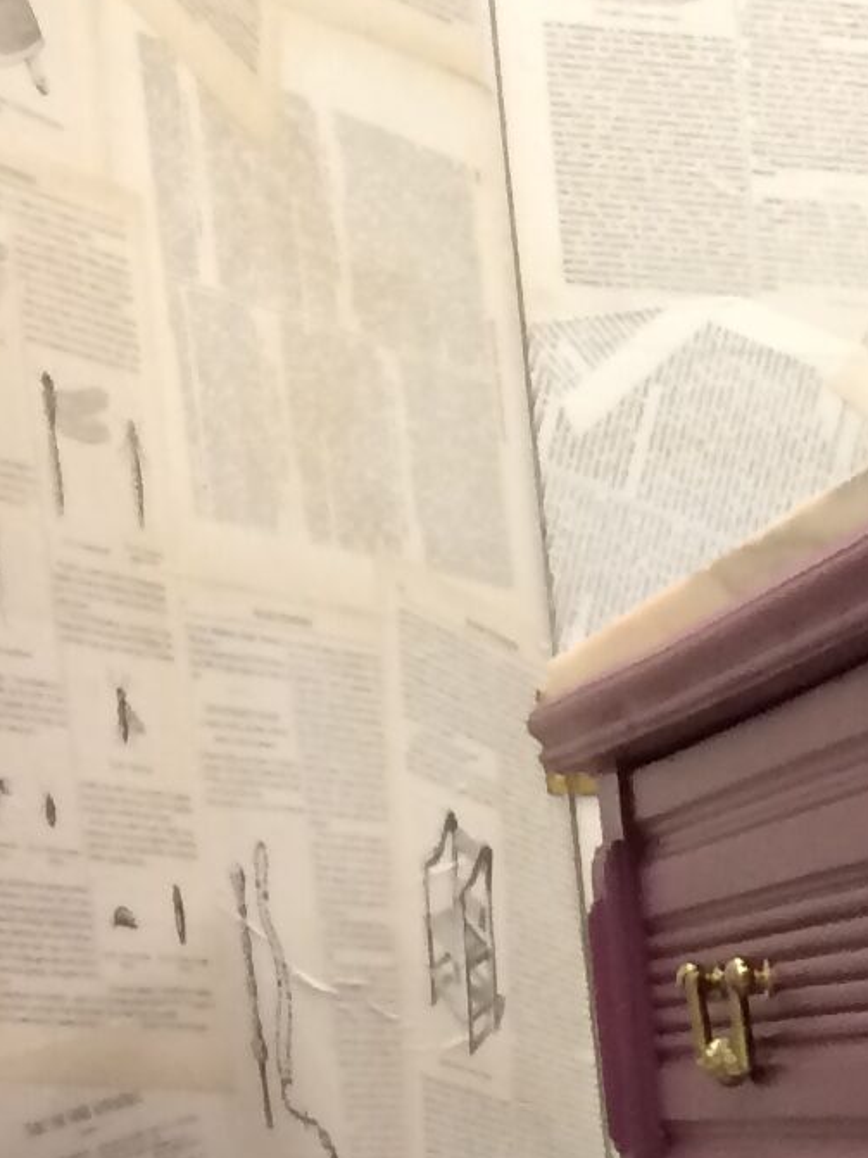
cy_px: 2630
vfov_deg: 11.8
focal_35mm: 141
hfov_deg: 9.4
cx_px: 2052
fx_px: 4716
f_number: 2.2
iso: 125
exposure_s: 1/33
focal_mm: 4.15
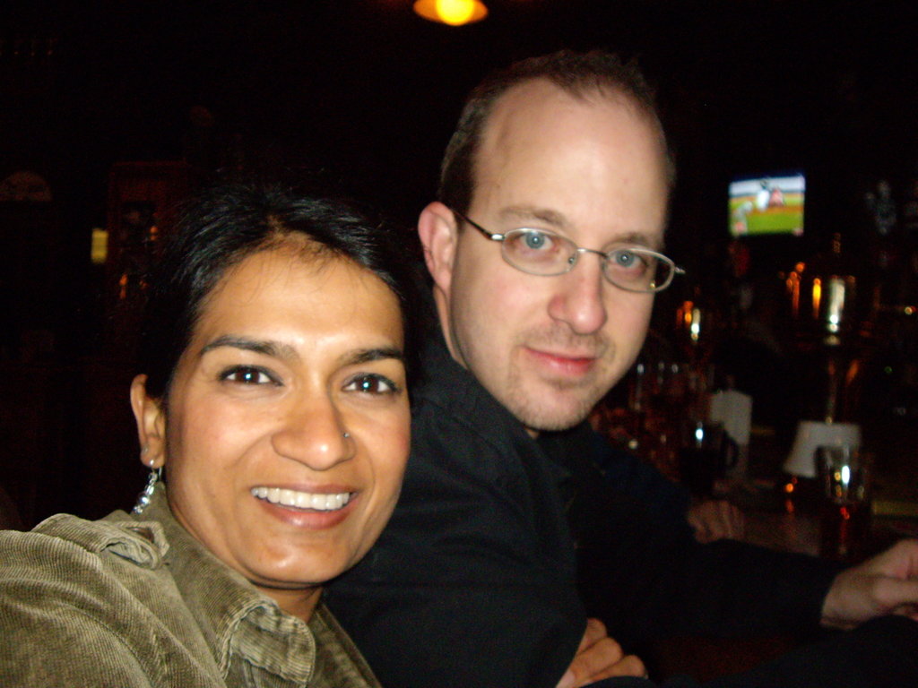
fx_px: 1008
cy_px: 344
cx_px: 459
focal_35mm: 38
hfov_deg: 49.0
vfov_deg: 37.7
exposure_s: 1/40
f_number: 2.7
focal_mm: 6.2
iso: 400
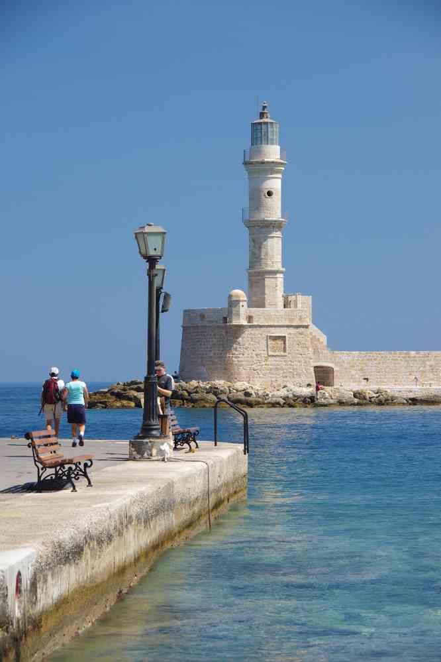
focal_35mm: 128
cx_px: 220
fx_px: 2343
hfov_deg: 10.8
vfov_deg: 16.1
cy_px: 331
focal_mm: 85
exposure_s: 1/125
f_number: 9
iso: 200
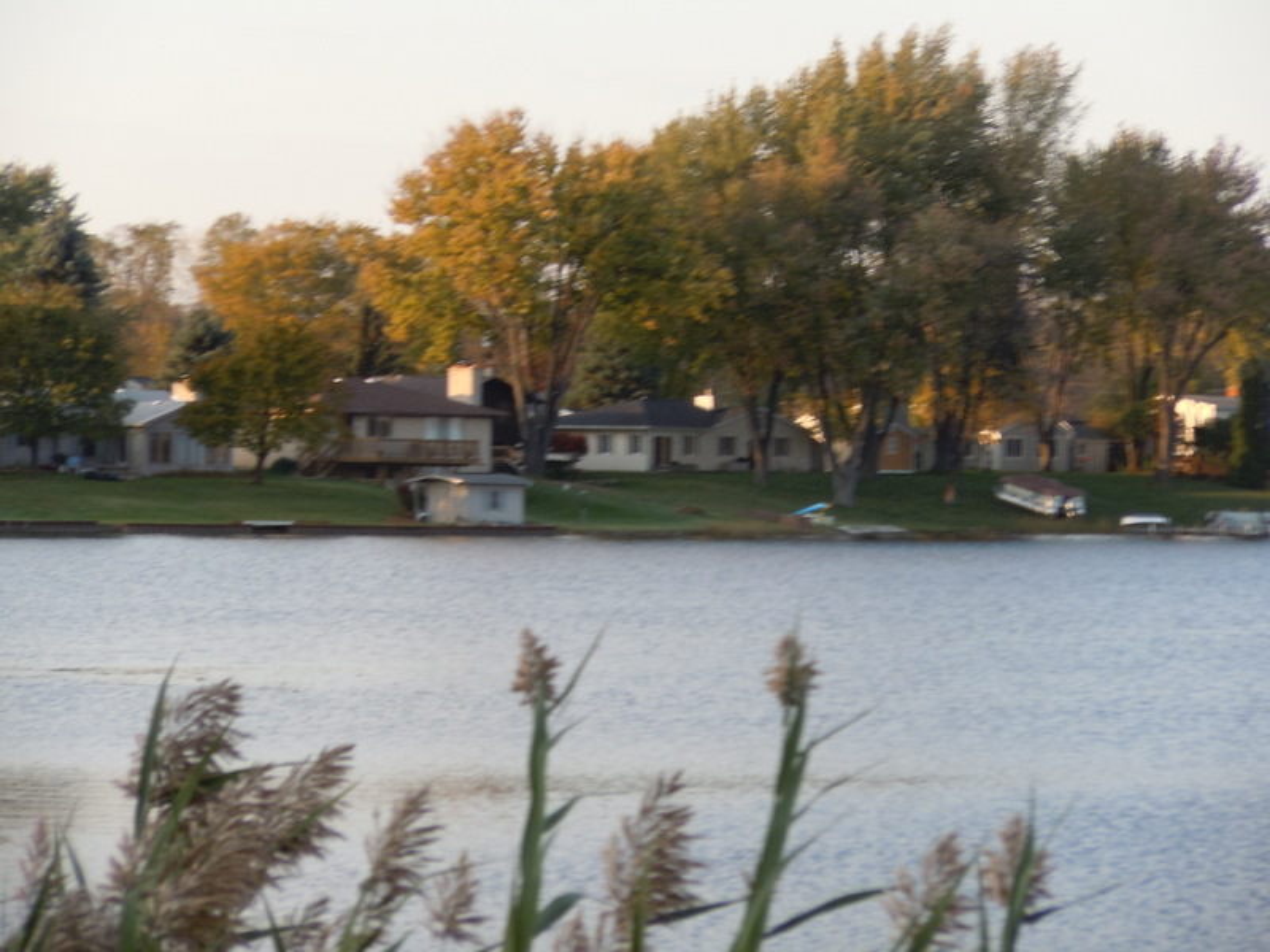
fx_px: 7191
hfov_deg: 10.1
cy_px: 476
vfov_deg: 7.6
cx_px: 635
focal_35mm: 196
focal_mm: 35
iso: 160
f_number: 5.6
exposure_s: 1/125
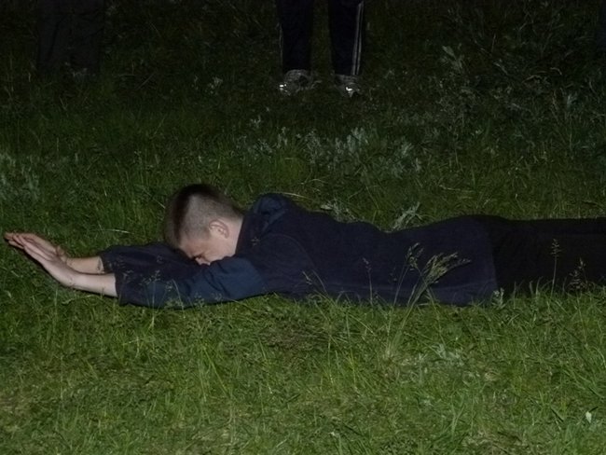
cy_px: 228
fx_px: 2014
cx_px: 303
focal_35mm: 115
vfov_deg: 12.9
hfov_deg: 17.1
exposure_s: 1/60
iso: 640
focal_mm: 20.7
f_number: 3.5
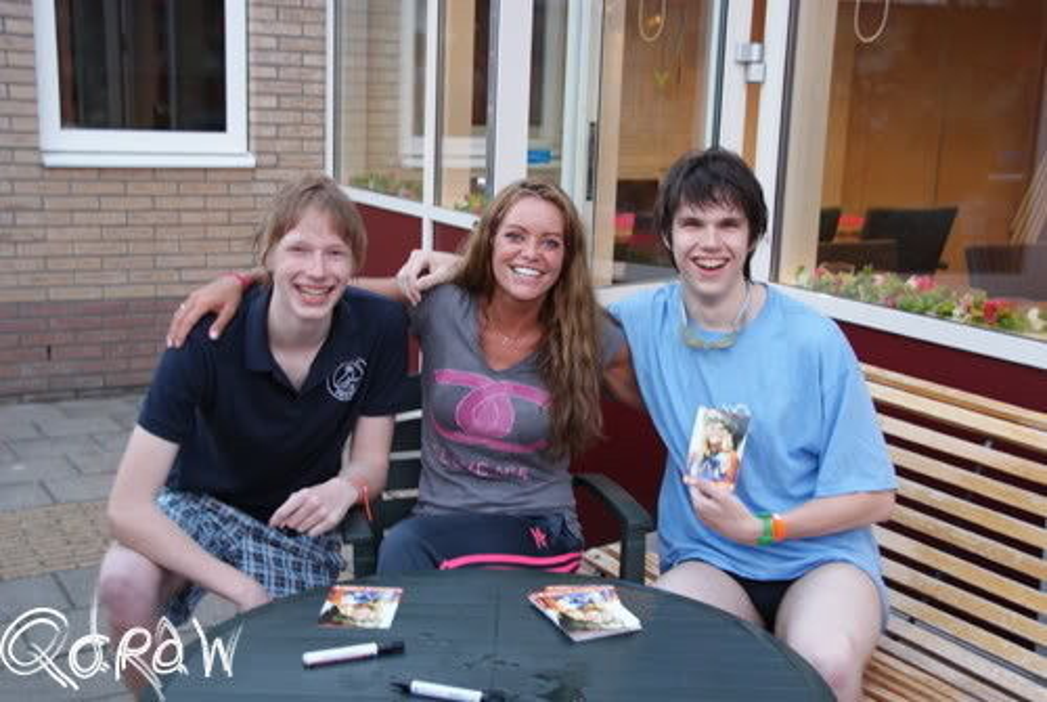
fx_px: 1529
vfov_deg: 25.8
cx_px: 524
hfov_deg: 37.8
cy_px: 351
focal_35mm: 52
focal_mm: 35
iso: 400
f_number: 4.5
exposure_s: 1/6
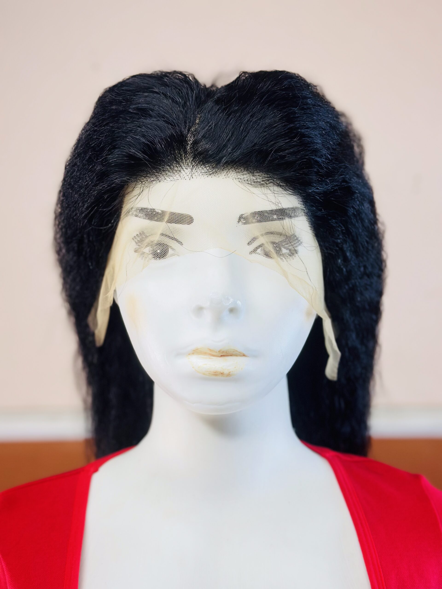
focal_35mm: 48
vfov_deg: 39.7
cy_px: 294
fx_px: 817
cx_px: 221
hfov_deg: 30.3
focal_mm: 6.86
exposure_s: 1/209
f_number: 1.78
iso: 80
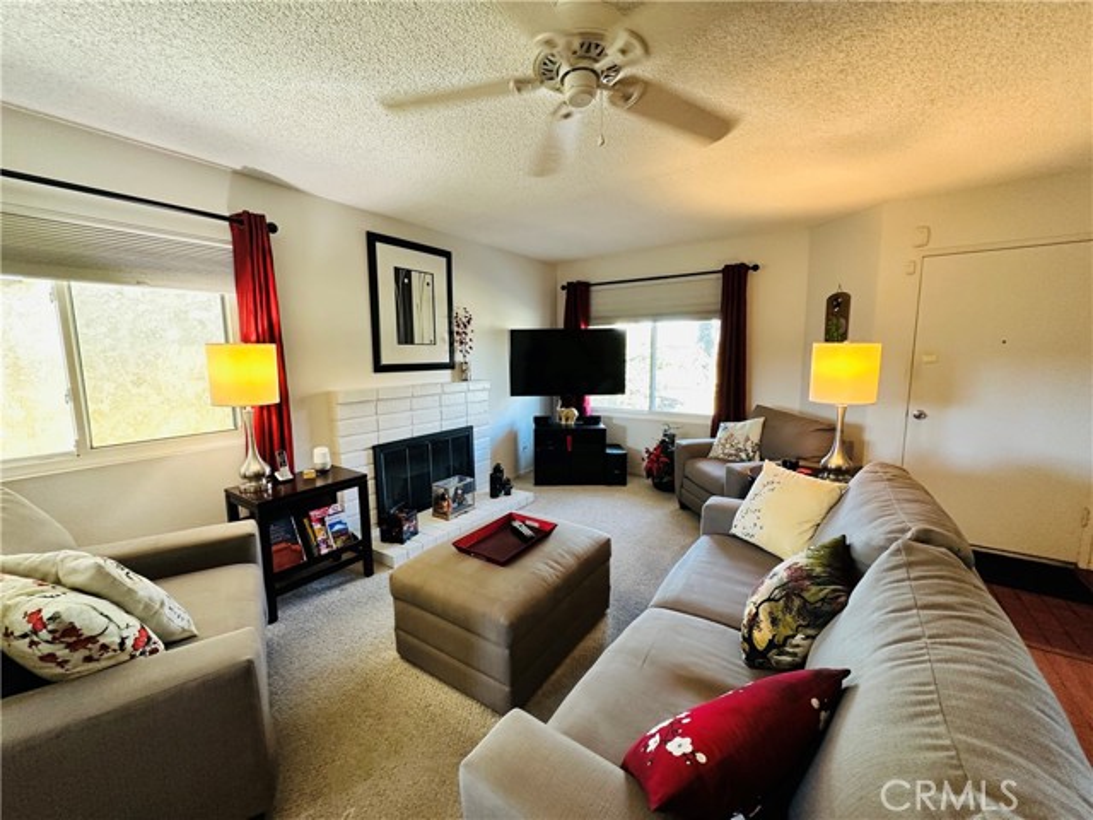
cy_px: 410
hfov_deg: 102.1
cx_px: 546
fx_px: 442
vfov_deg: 85.7
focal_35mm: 14
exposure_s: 1/60
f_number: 2.2
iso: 250
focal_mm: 2.22
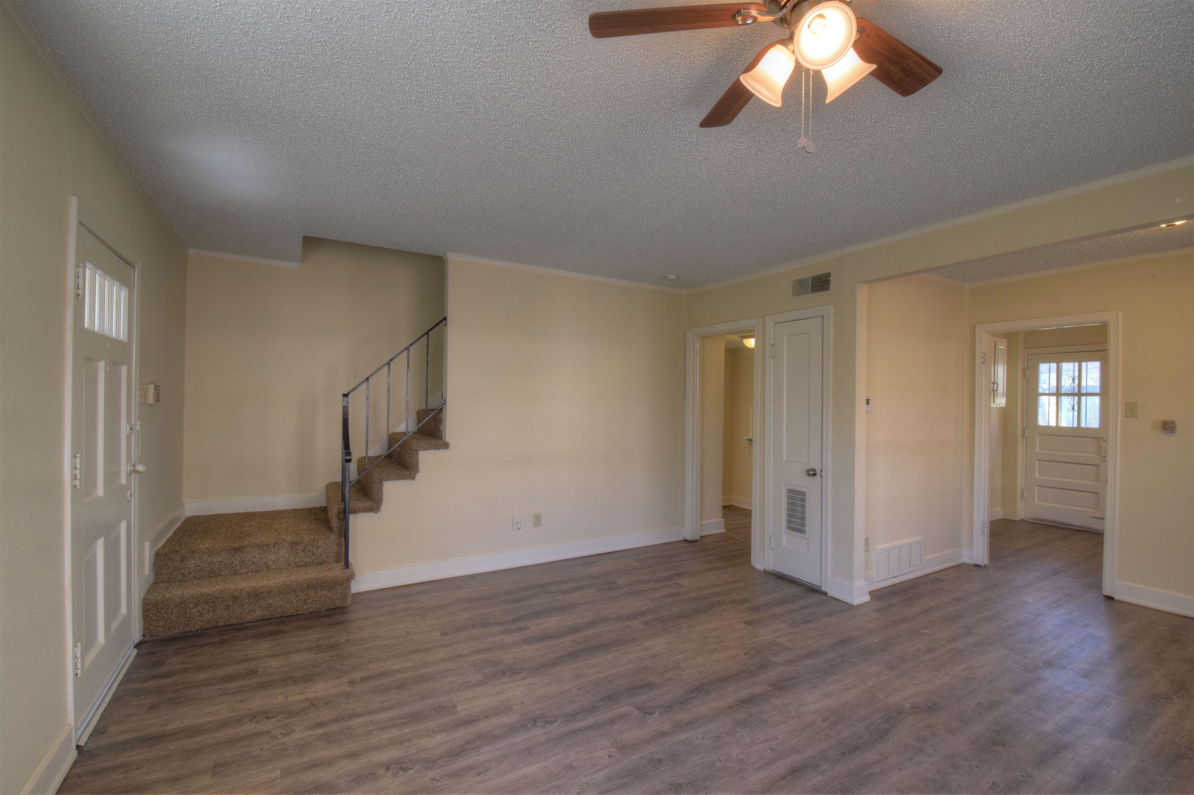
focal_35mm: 15
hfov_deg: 100.4
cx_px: 597
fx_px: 497
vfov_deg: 77.3
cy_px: 398
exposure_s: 1/15
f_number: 14
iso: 400
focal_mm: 10
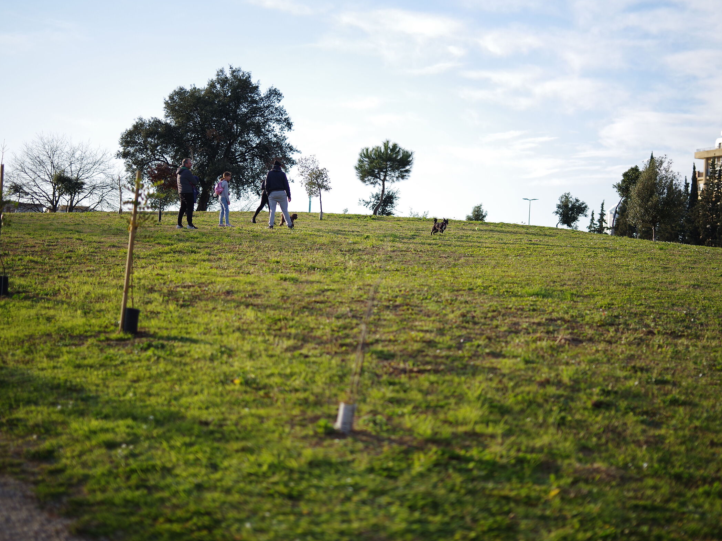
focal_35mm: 55
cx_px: 386
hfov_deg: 34.9
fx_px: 1147
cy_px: 269
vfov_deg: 26.6
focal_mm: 50
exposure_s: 1/3200
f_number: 1.4
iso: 100
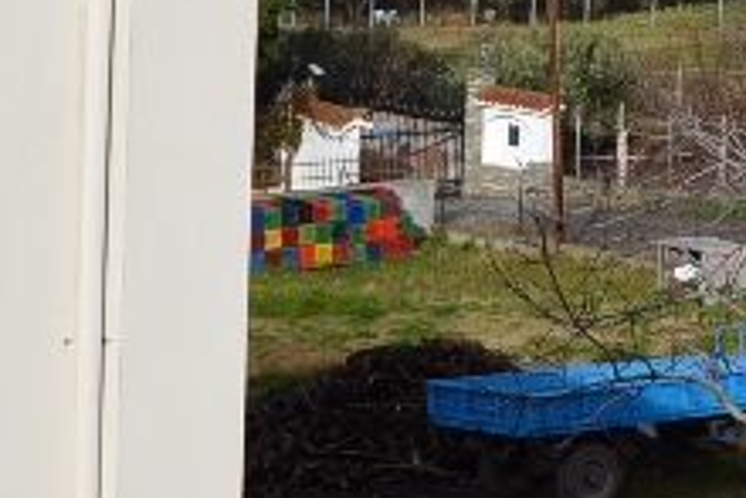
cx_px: 1241
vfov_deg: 8.6
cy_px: -186
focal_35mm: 157
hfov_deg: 12.2
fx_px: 3255
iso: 100
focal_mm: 20
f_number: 9
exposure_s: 1/320
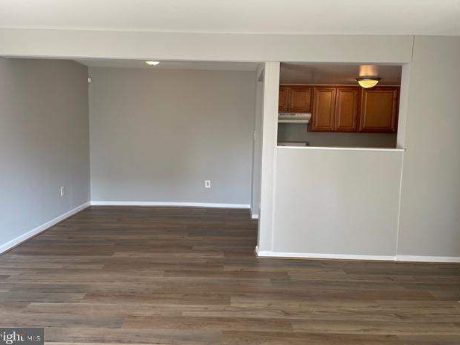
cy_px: 168
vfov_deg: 51.3
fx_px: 359
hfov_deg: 65.3
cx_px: 225
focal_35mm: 27
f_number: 1.6
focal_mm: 4.2
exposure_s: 1/121
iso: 80
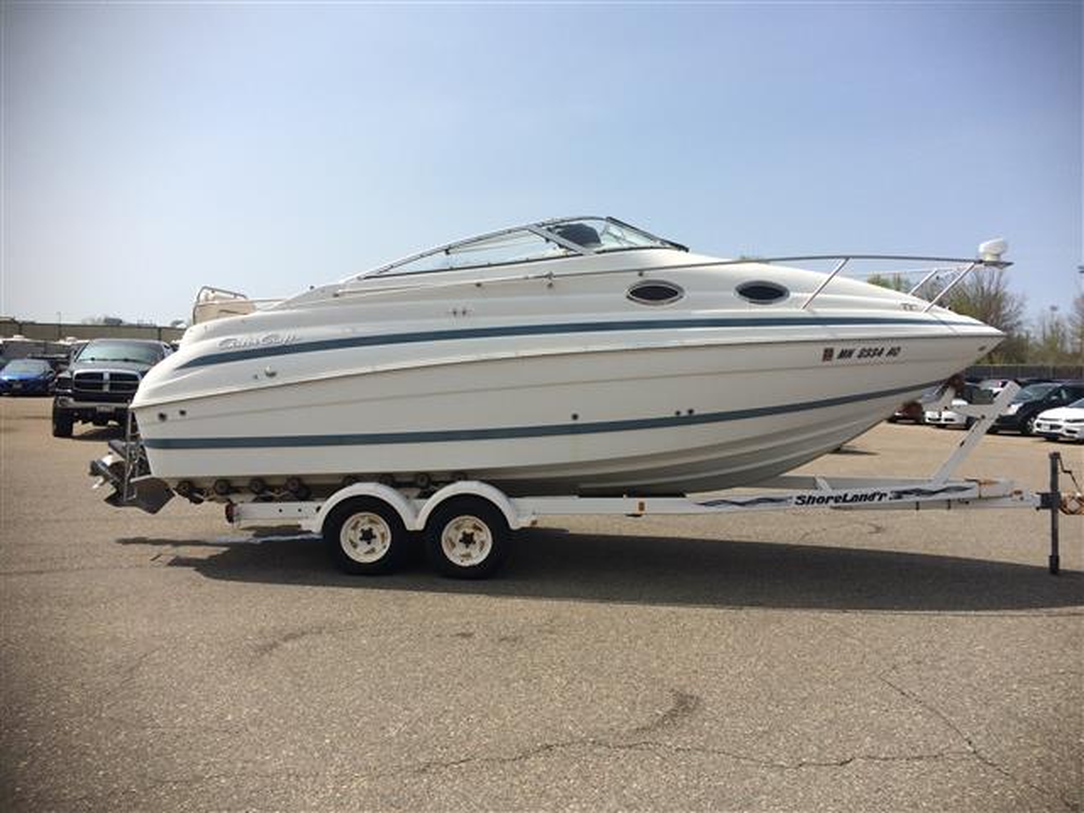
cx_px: 542
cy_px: 406
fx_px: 908
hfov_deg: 61.7
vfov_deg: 48.2
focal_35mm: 29
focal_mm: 4.15
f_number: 2.2
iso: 32
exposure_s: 1/2740
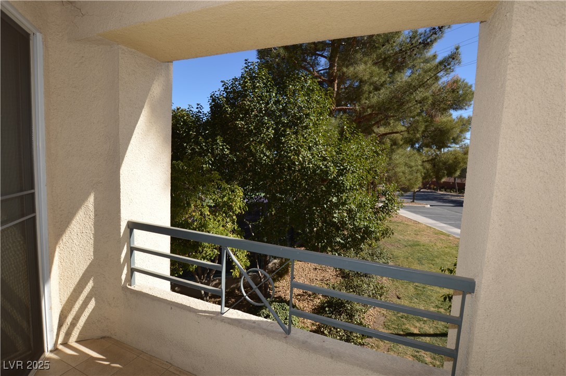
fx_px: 259
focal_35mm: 16
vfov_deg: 71.9
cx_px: 283
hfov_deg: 95.0
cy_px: 188
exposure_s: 1/200
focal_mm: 11
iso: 100
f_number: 8
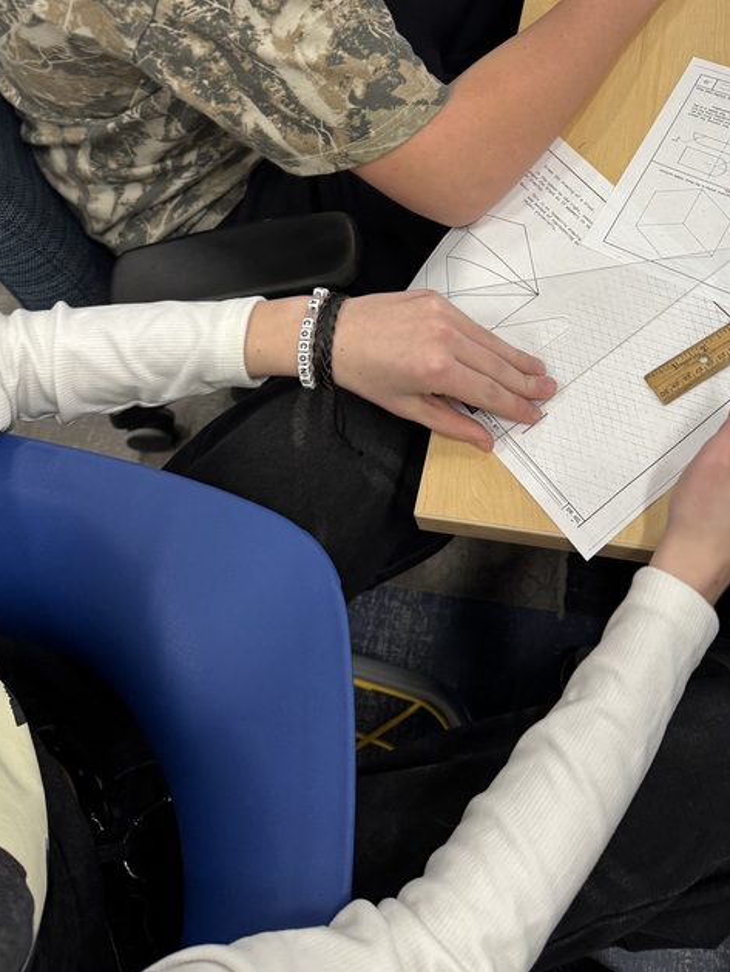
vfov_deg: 45.9
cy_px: 222
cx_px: 509
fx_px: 1096
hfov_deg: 36.3
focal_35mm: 39
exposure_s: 1/60
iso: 160
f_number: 1.78
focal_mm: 6.76
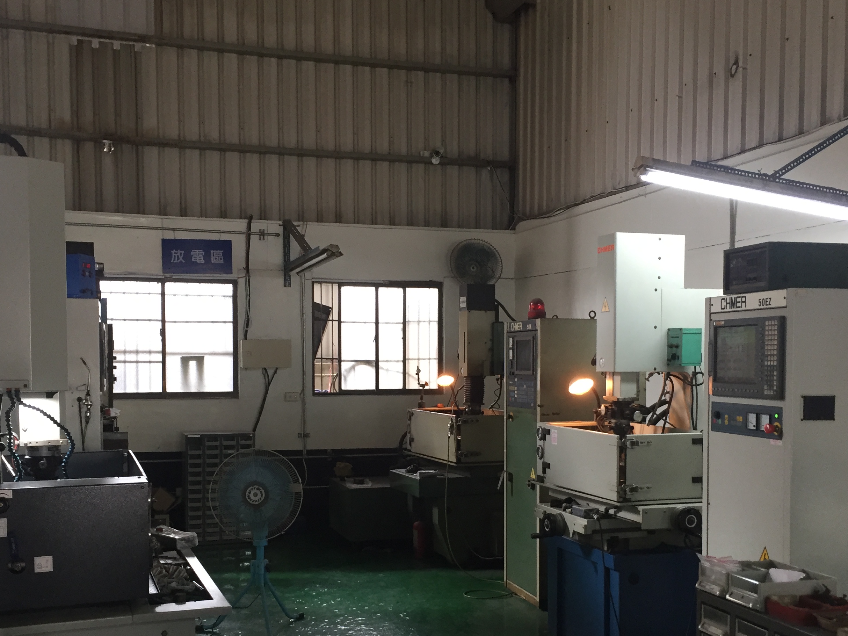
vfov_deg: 36.6
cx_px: 417
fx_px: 955
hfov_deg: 47.9
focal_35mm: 39
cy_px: 398
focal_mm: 4.15
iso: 50
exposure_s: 1/30
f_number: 2.2
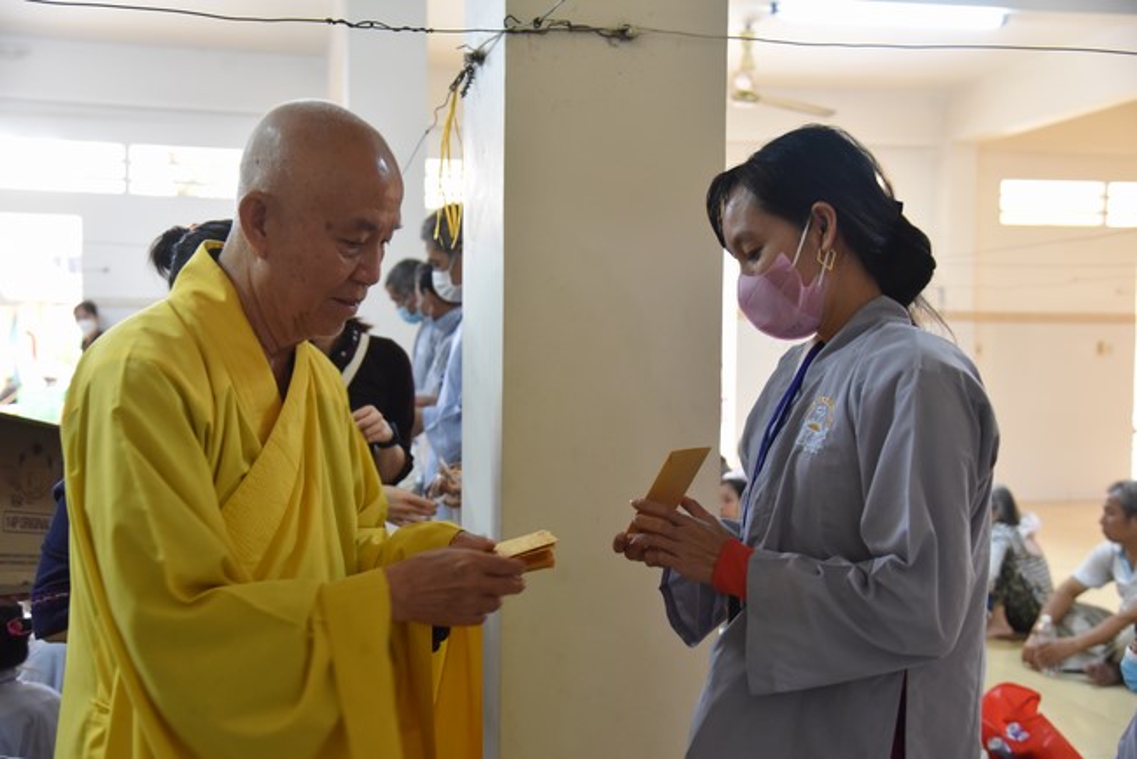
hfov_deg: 44.5
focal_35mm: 44
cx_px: 568
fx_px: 1390
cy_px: 380
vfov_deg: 30.5
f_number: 4
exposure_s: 1/60
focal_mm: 44
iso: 3200
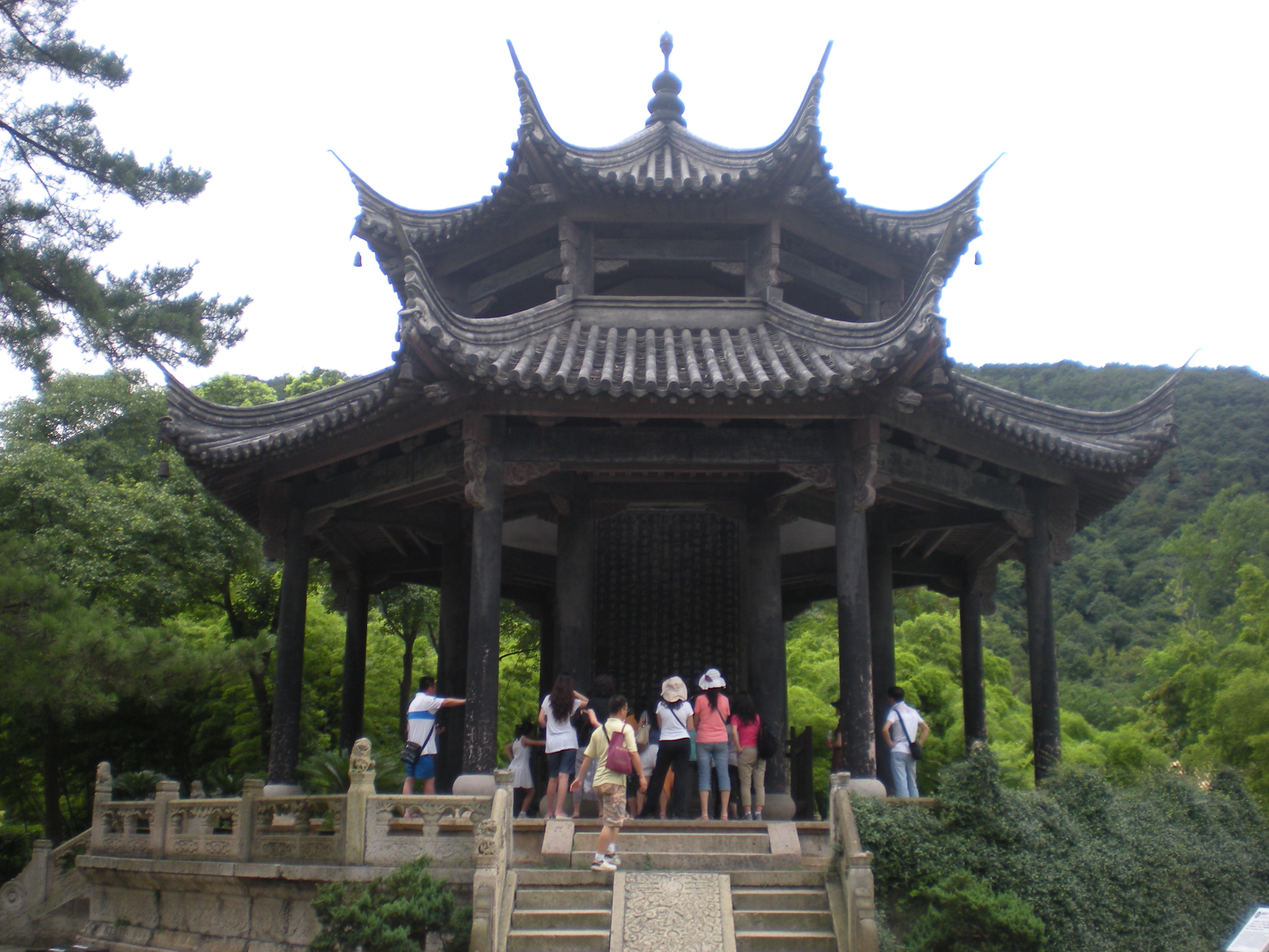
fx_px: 1393
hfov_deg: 49.0
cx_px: 634
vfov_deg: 37.7
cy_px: 476
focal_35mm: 38
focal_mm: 6.3
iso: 64
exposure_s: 1/134
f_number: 3.1
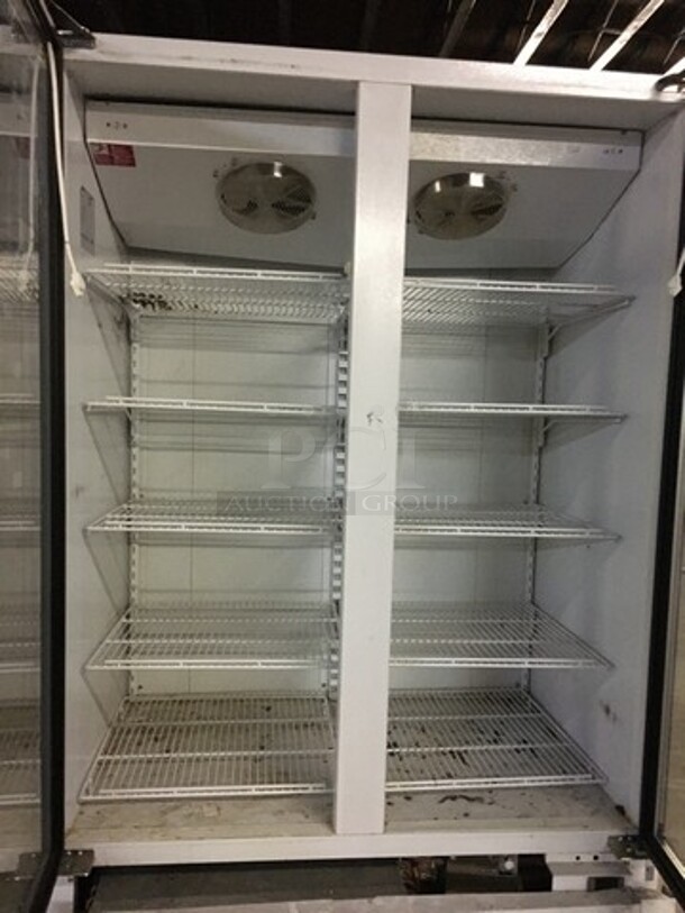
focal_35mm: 29
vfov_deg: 61.7
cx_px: 342
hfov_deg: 48.2
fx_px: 765
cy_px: 456
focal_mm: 4.15
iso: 80
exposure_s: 1/4
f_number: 2.2
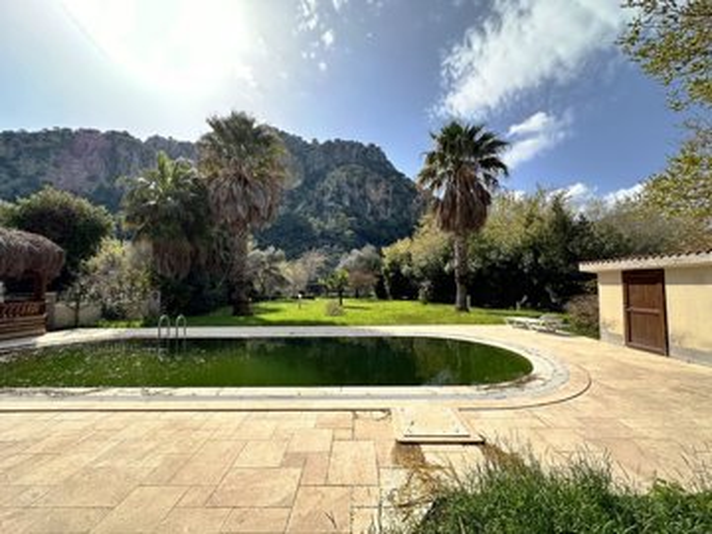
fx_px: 288
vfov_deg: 85.7
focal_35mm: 14
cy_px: 267
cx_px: 356
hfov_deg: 102.1
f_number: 2.2
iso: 40
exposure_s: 1/807
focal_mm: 2.22
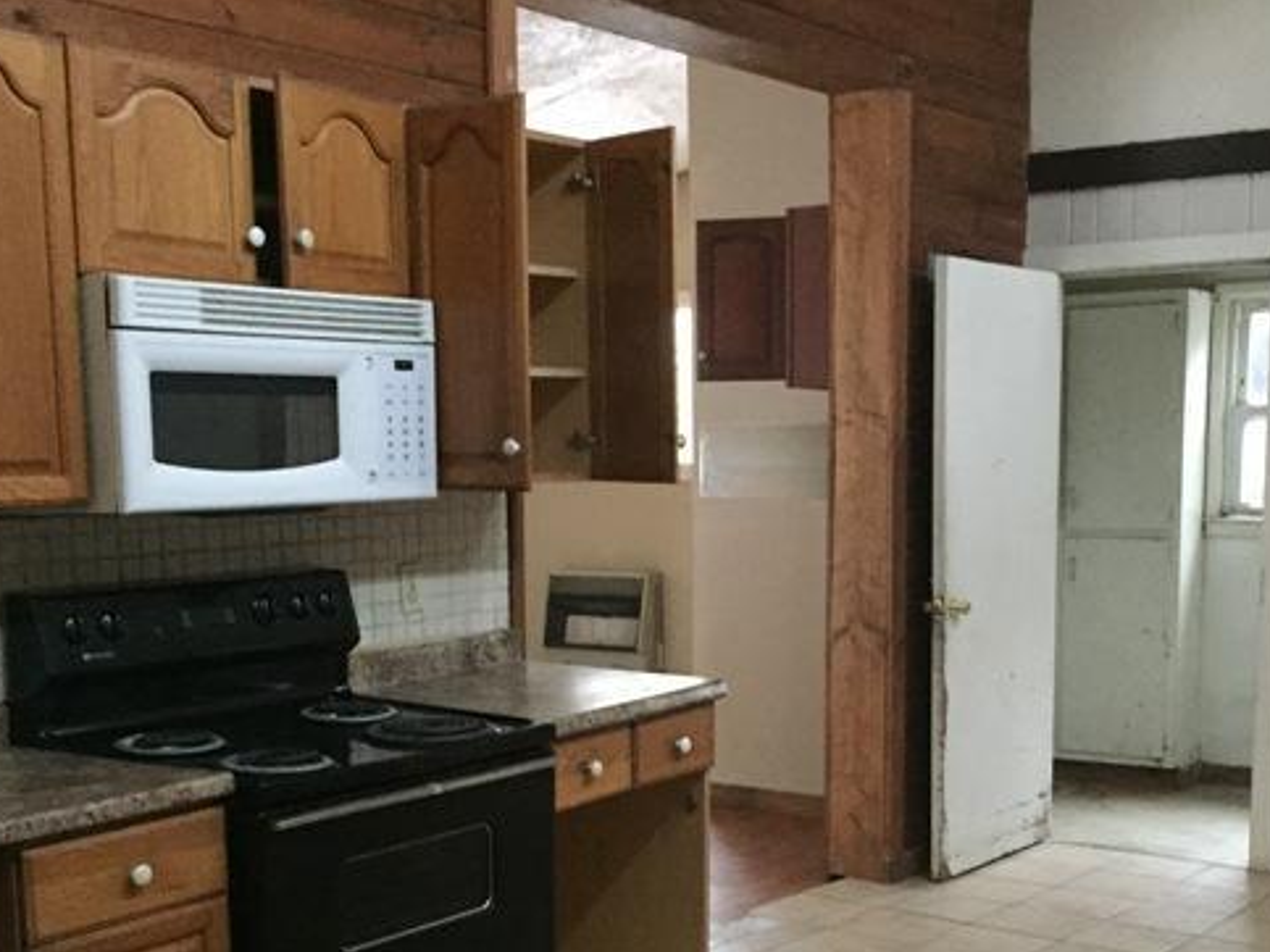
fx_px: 1797
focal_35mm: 49
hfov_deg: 38.8
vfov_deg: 29.2
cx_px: 739
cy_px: 713
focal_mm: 4.15
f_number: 2.2
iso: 400
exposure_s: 1/15
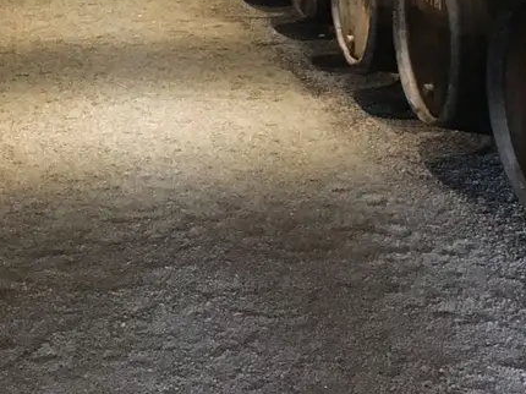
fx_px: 1230
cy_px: -131
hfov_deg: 23.6
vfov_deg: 17.0
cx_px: 69
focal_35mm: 81
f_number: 2.2
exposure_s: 1/17
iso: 500
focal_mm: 4.15
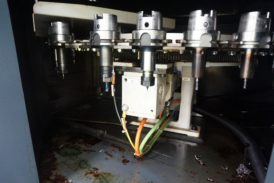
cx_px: 137
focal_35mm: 24
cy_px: 92
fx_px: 183
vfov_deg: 53.1
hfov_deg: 73.7
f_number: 3.5
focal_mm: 16
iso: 3200
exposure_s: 1/25
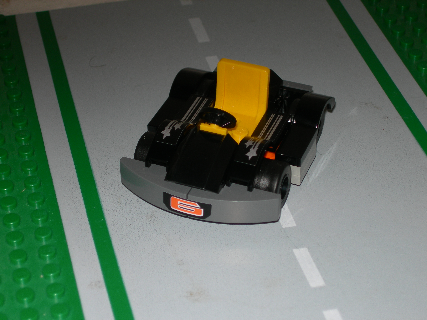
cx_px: 214
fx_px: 1394
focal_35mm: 113
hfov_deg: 17.4
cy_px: 160
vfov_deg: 13.1
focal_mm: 23.4
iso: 50
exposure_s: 1/60.1
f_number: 4.9
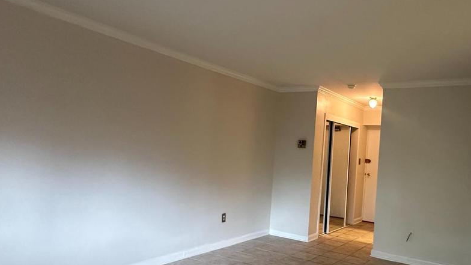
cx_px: 305
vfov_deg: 41.3
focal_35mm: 28
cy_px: 157
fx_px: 350
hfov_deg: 66.5
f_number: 2.2
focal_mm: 2.22
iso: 320
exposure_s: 1/60
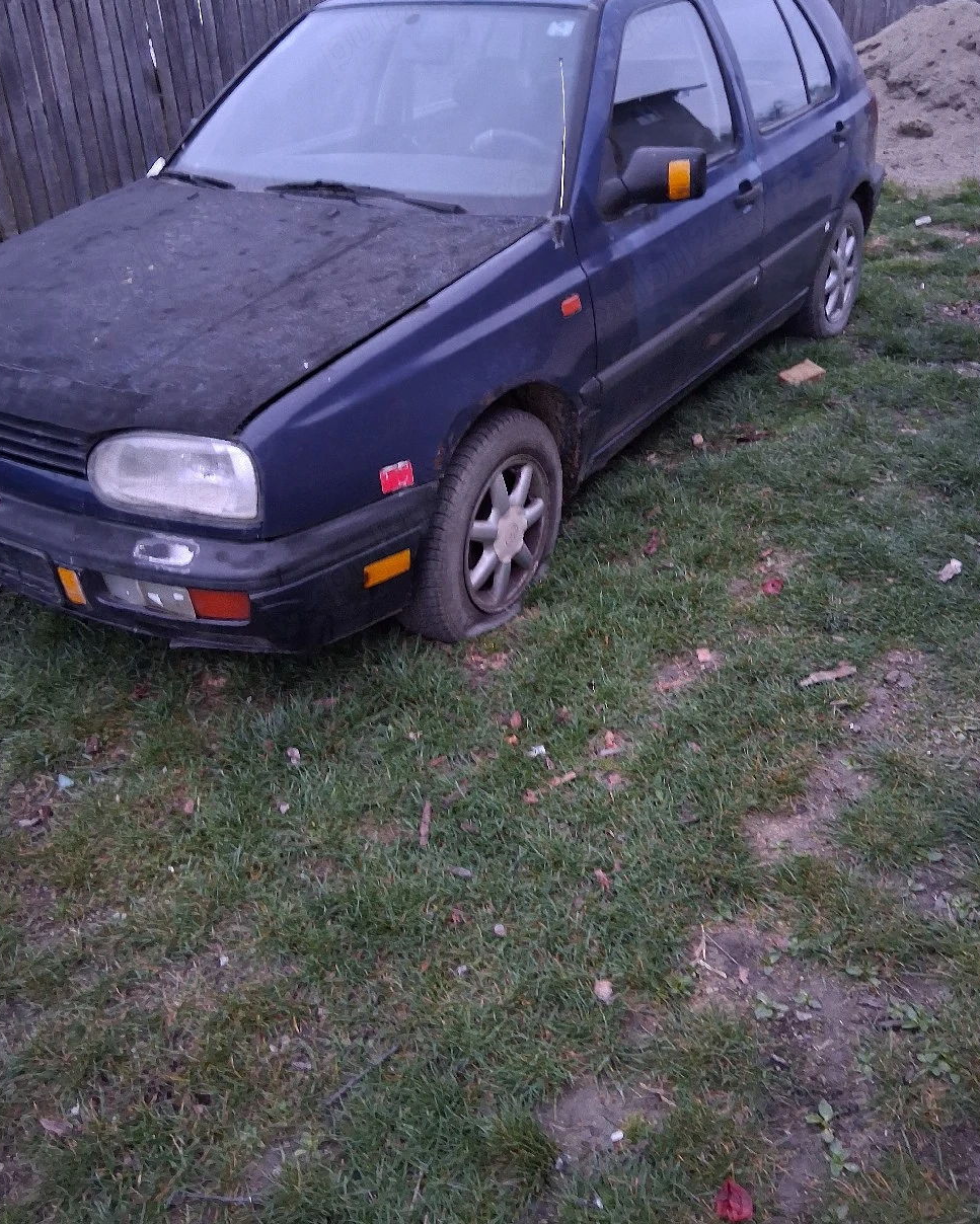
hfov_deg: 51.5
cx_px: 496
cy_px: 554
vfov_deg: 62.1
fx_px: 1015
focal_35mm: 28
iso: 800
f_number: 1.8
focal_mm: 3.98
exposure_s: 1/25
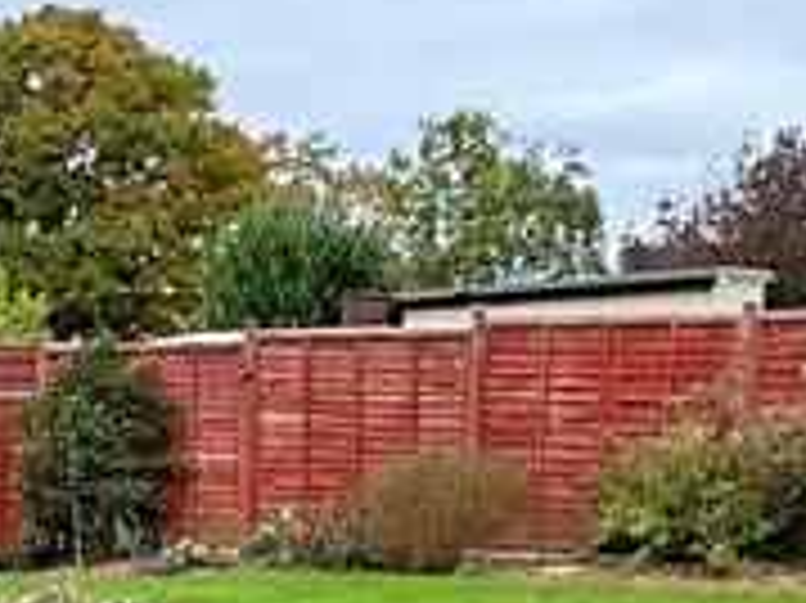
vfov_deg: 17.4
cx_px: 23
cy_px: 760
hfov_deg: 23.5
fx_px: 1861
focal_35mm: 80
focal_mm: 2.22
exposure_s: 1/373
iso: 40
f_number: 2.2
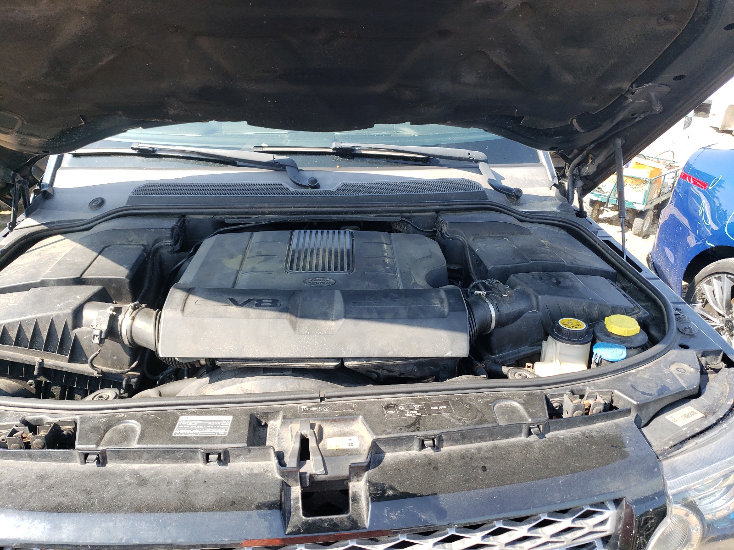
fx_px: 551
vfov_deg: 53.1
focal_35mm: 26
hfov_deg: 67.3
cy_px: 275
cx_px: 367
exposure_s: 1/500
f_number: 1.5
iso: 50
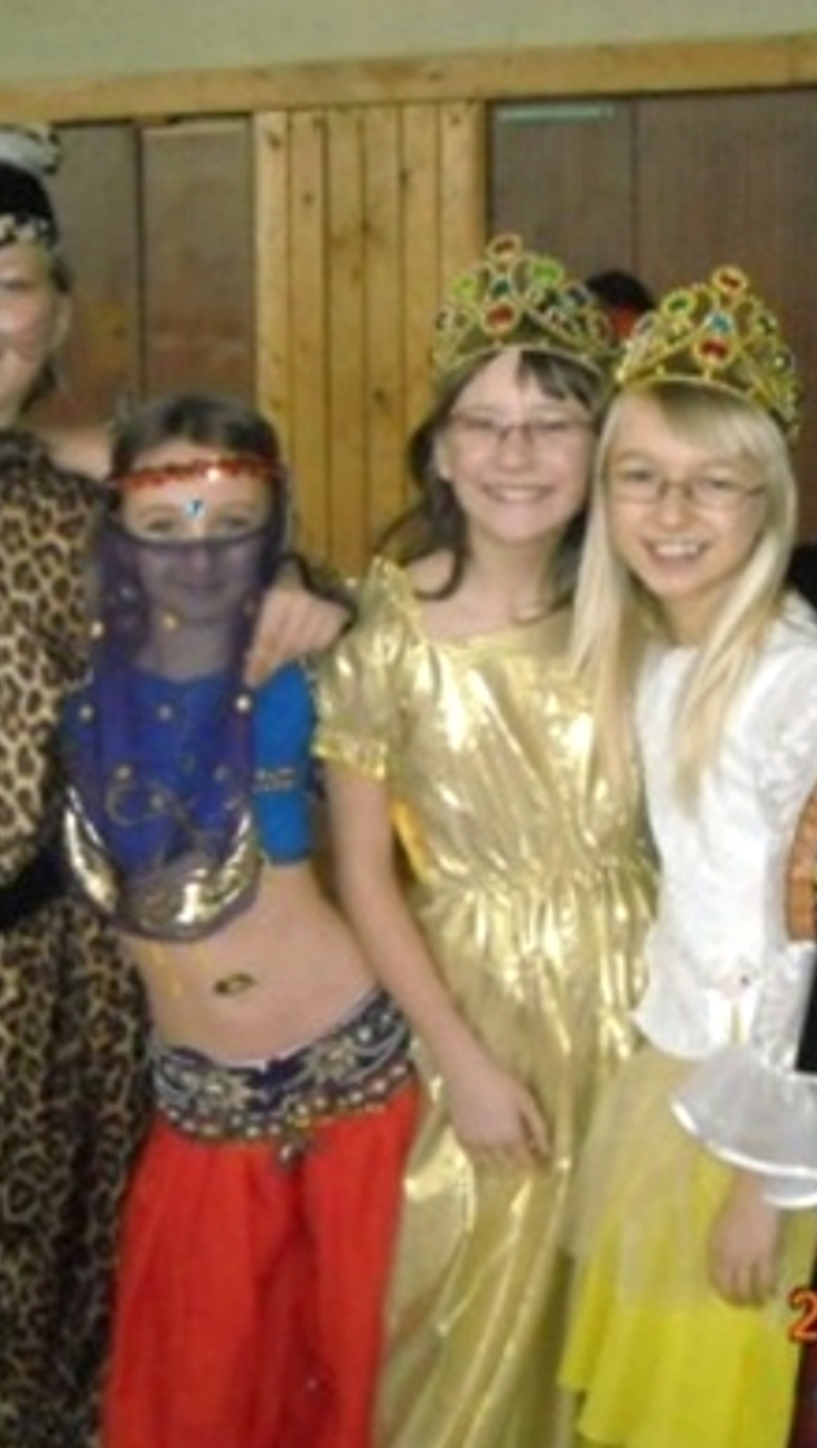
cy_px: 730
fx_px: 1997
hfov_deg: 23.1
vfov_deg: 39.8
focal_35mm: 52
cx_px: 381
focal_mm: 5.7
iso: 800
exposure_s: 1/60
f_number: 2.8
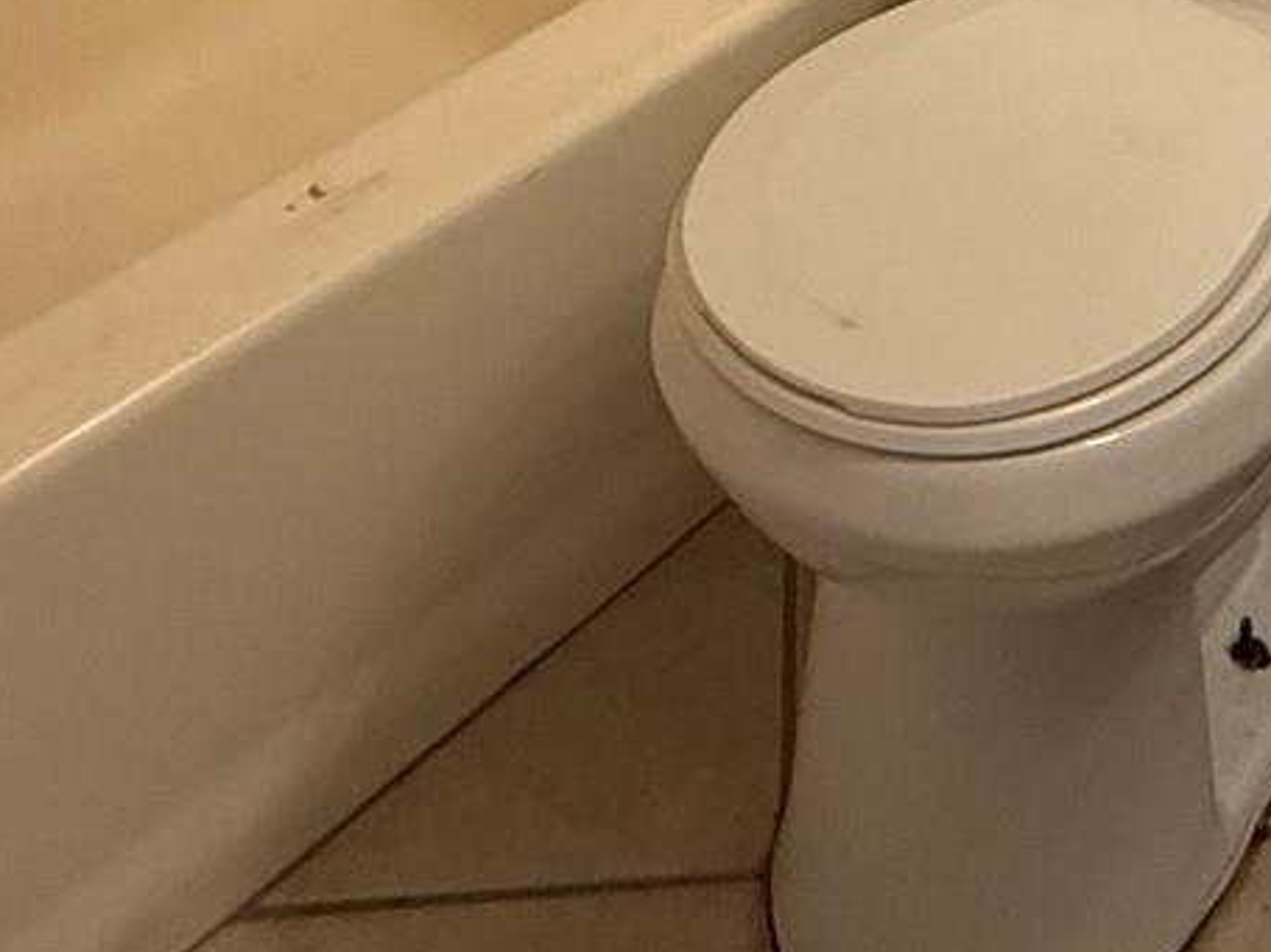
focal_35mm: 63
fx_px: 2313
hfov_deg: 30.0
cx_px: 1020
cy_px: -1047
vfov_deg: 16.5
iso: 250
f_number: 2.2
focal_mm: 2.22
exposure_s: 1/120
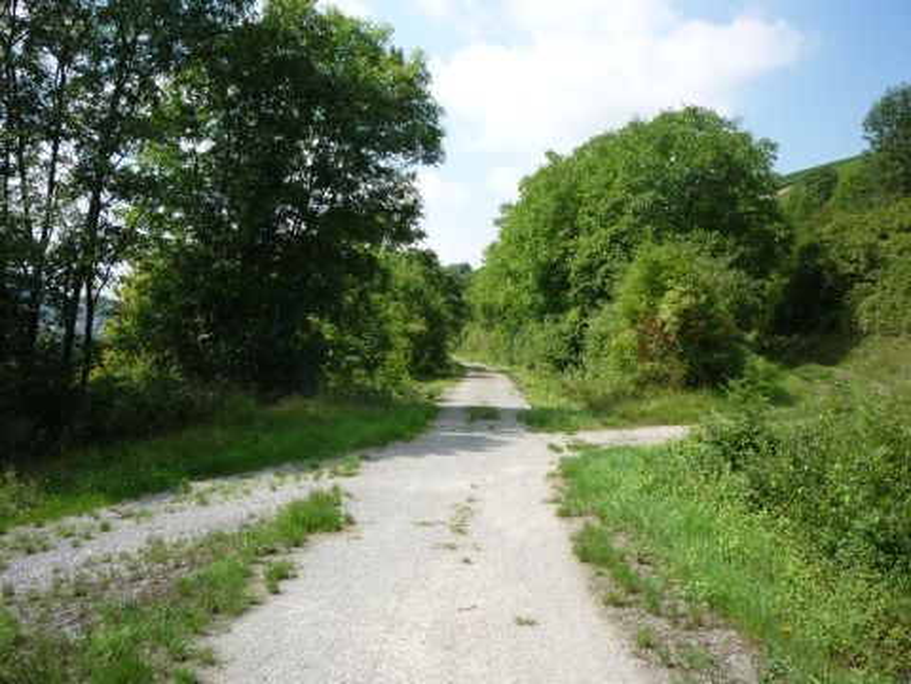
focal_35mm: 32
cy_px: 342
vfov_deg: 44.2
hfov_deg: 56.8
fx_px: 842
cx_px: 456
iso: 100
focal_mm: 5.2
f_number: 4.5
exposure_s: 1/400
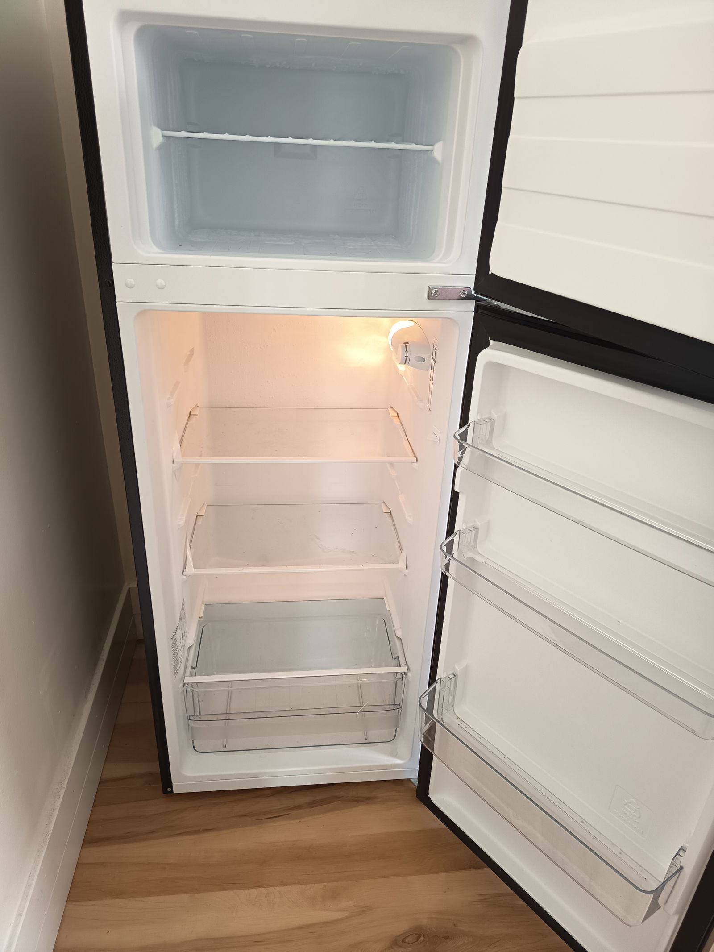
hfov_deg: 56.8
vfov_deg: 71.6
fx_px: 660
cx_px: 357
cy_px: 476
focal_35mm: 24
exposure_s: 1/30
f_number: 1.7
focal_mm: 5.27
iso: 450
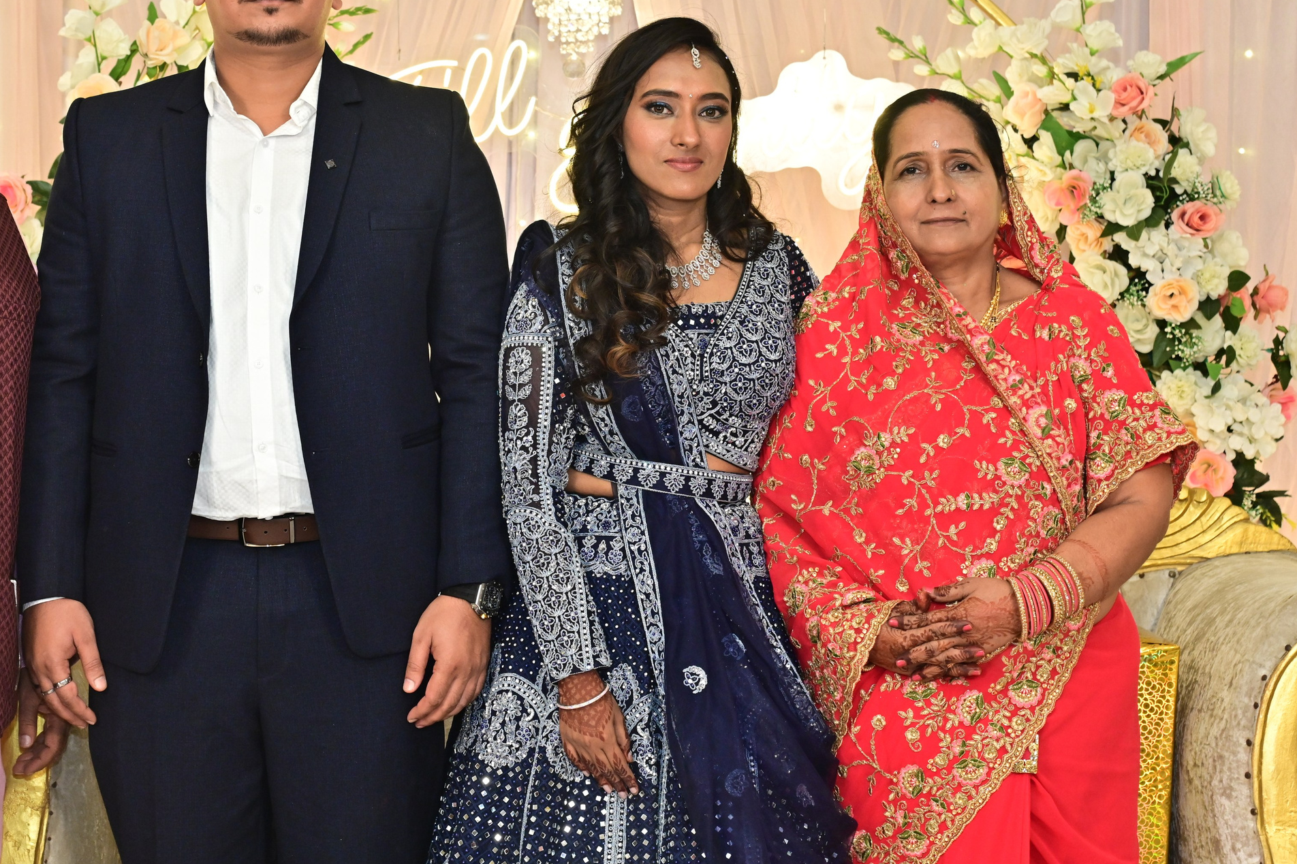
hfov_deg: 25.9
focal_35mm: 78
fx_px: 2810
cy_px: 352
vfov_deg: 17.5
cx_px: 437
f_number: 5.6
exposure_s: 1/125
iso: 1600
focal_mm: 58
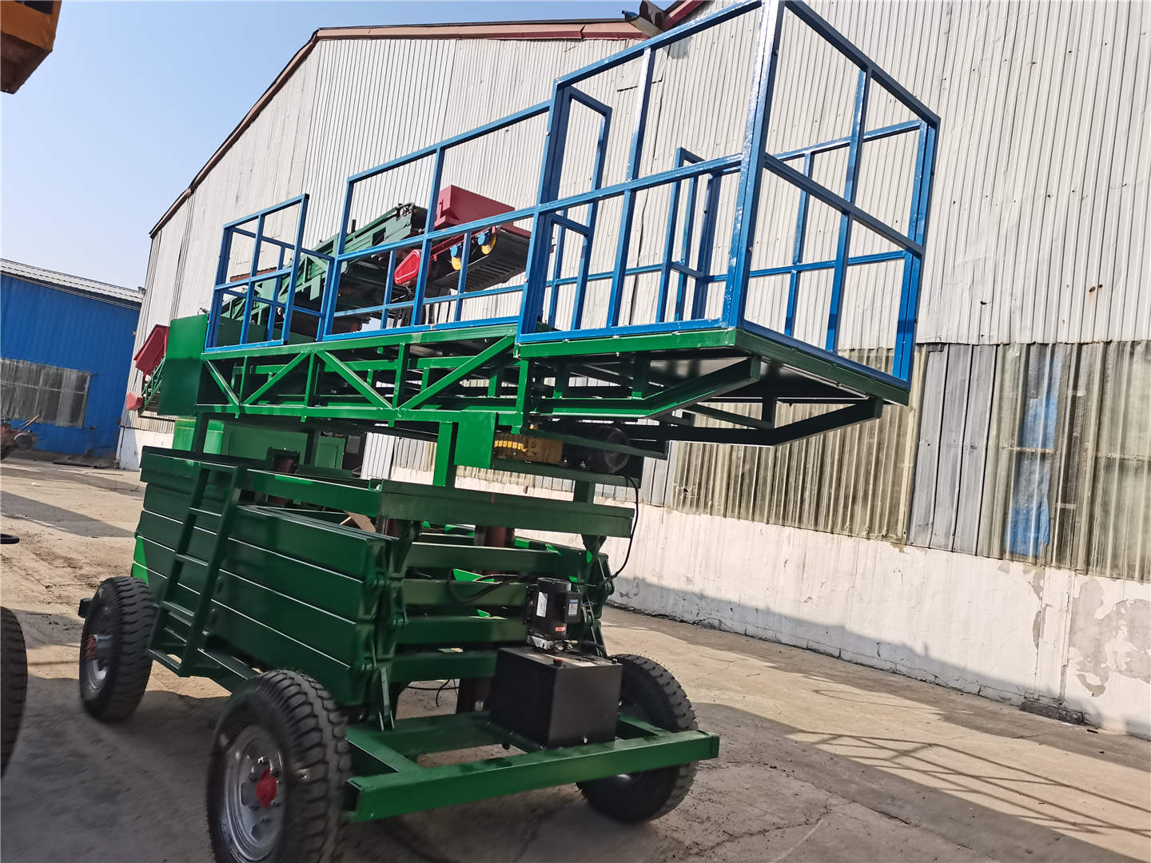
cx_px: 576
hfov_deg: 67.3
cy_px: 432
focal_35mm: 26
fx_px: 865
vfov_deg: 53.1
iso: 50
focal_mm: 5.58
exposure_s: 1/960
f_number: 1.8
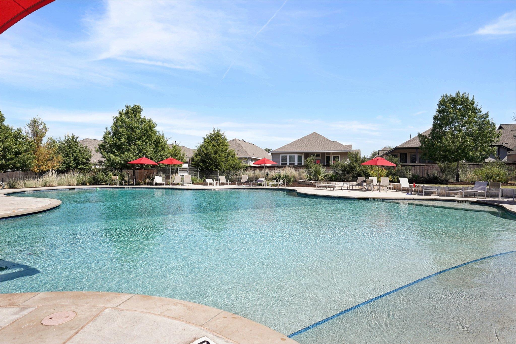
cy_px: 172
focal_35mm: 20
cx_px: 258
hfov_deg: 84.0
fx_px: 287
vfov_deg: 61.9
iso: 400
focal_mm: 20
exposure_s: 1/1000
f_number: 8
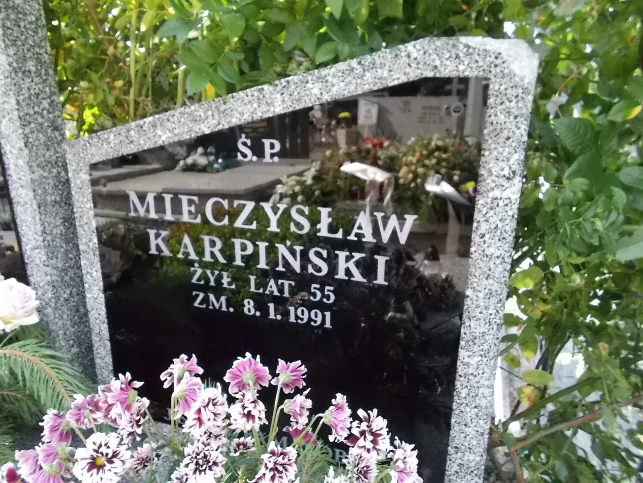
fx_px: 483
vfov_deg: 53.1
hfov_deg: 67.3
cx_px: 322
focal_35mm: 26
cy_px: 242
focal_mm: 4.6
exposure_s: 1/80
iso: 400
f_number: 8
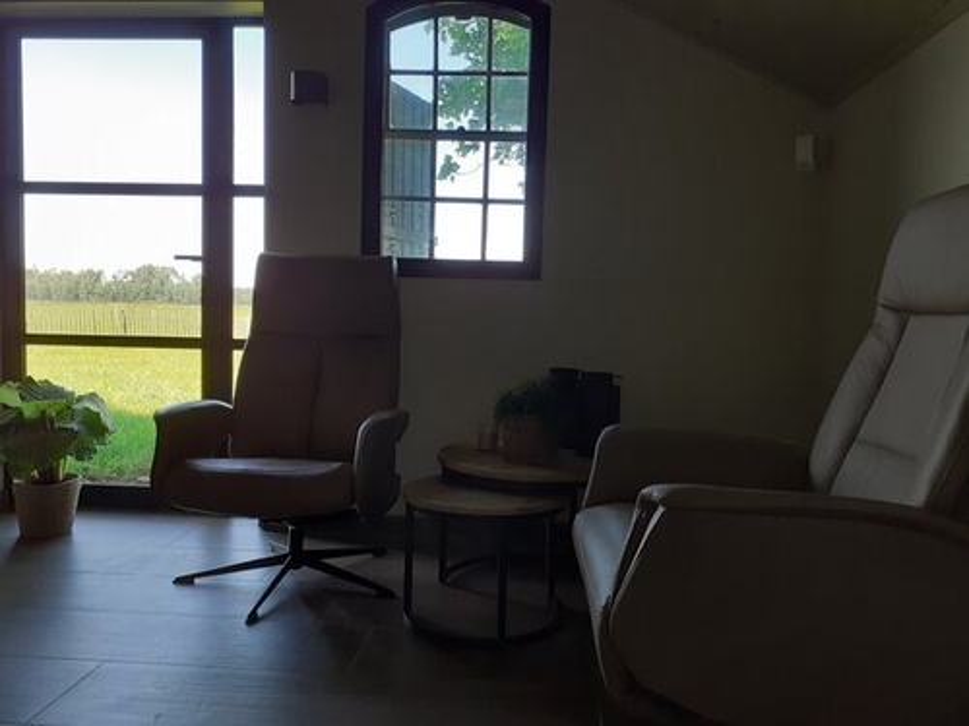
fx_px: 756
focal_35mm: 27
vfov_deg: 51.4
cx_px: 484
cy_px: 363
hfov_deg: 65.3
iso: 64
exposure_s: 1/100
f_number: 1.9
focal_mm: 3.6
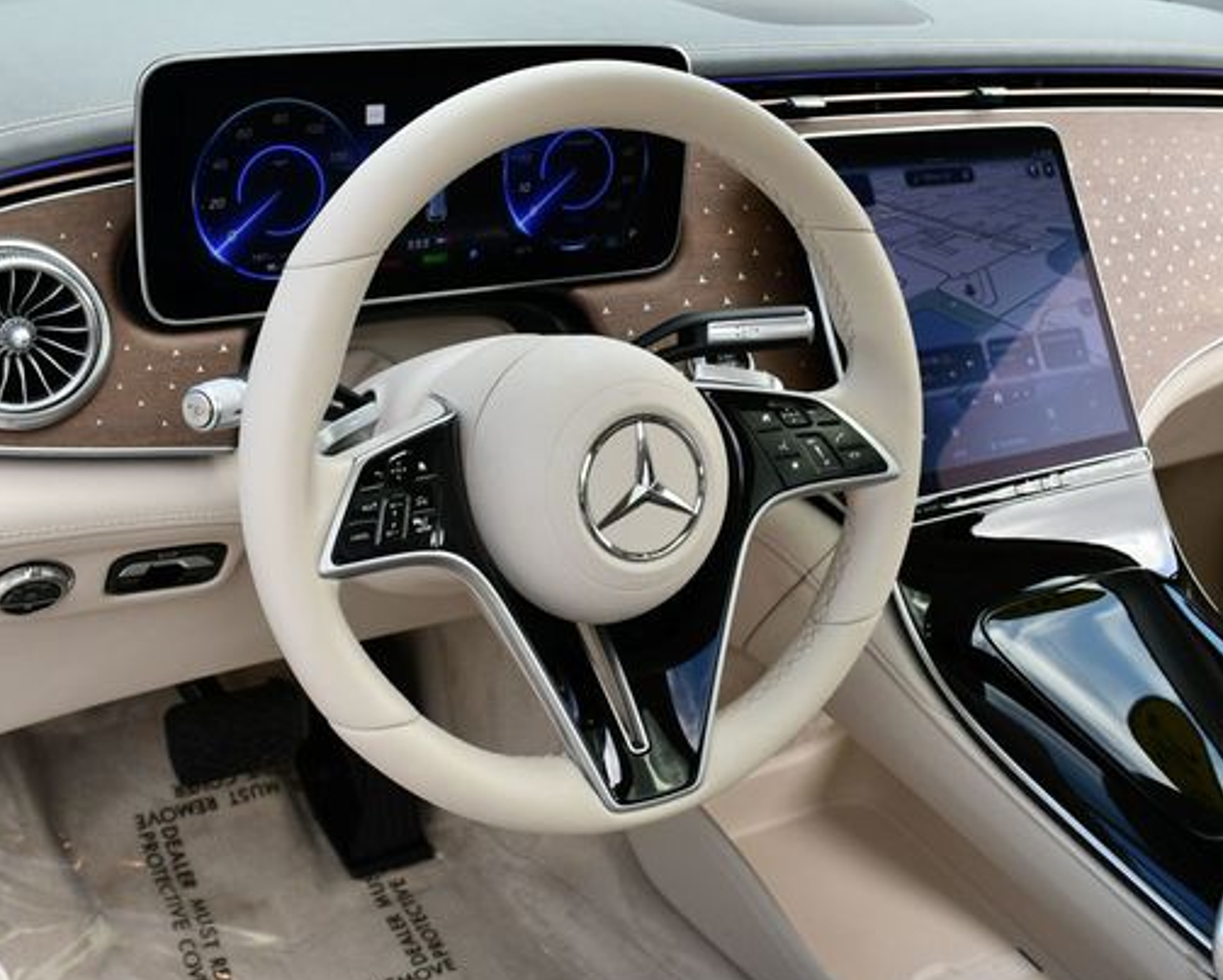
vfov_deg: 34.9
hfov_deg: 42.9
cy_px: 481
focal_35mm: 43
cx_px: 642
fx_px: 1557
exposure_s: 1/250
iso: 220
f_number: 5.6
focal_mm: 18
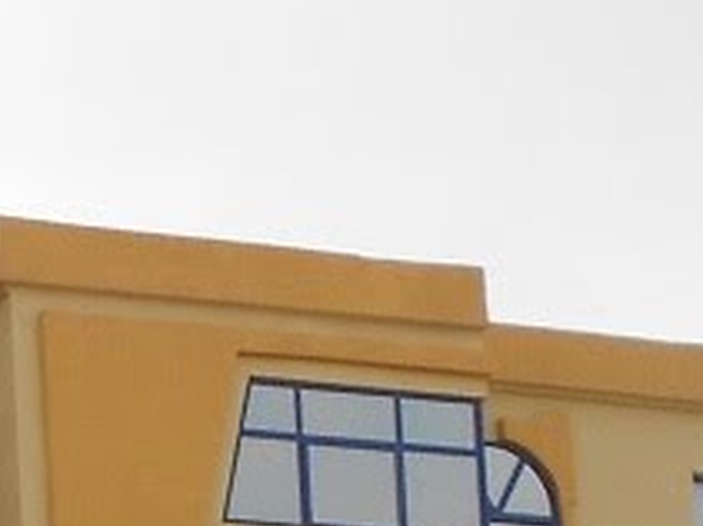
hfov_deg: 11.5
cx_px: -853
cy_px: 1059
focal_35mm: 148
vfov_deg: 9.4
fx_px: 3004
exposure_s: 1/400
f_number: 3.2
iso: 80
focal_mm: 4.6
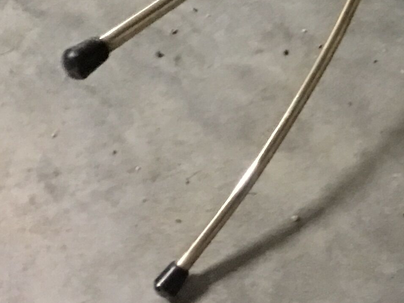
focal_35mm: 123
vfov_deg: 11.3
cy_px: -212
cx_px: 550
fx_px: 1435
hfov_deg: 15.2
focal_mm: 4.15
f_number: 2.2
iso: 125
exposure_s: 1/4
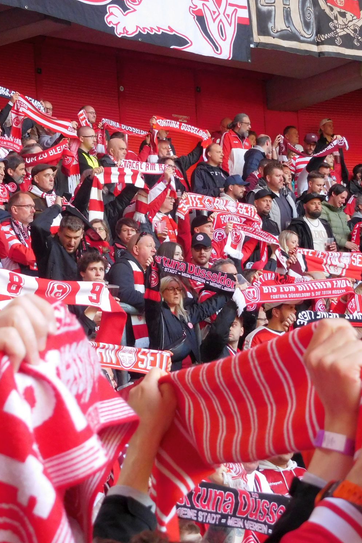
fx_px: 2095
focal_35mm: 139
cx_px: 149
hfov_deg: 9.9
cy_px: 272
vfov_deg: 14.8
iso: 560
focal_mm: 17.8
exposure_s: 1/60
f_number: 4.8
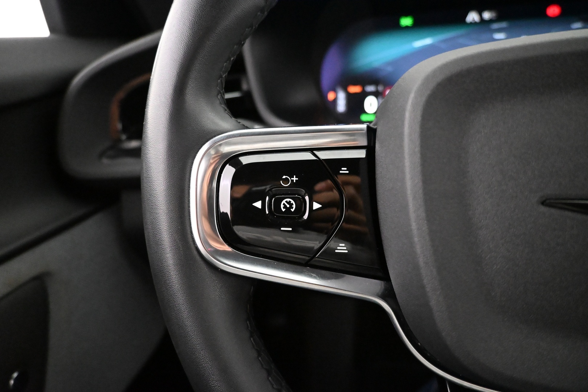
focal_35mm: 24
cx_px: 294
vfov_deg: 53.1
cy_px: 196
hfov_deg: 73.7
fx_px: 392
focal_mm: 16
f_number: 3.5
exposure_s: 1/60
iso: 10000
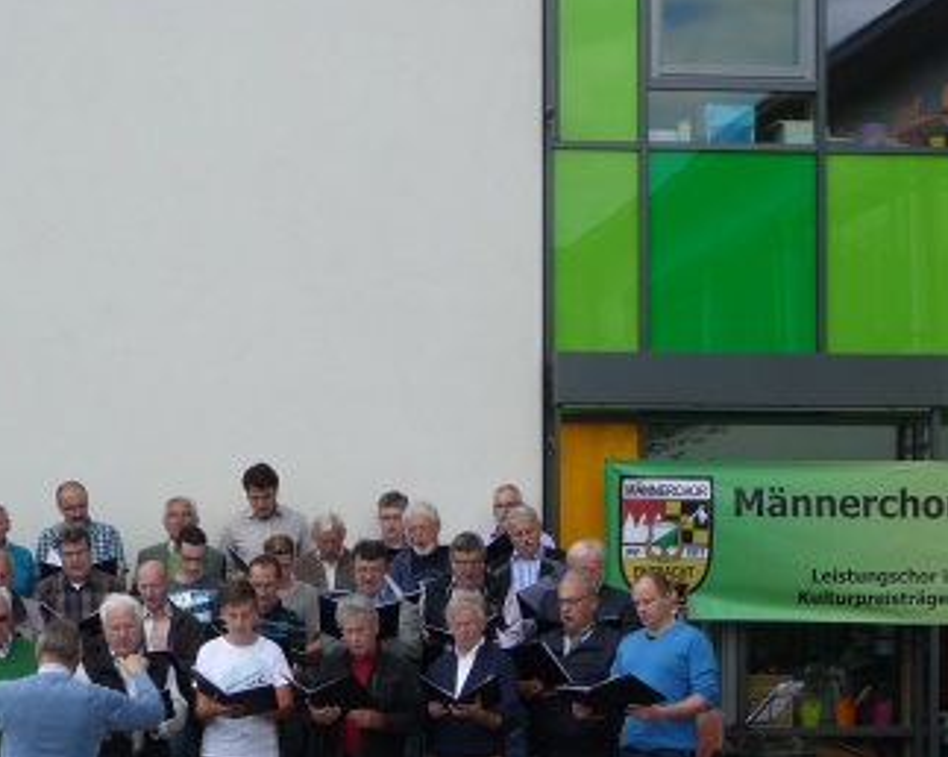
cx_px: 147
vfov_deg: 19.4
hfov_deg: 24.0
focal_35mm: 78
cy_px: 646
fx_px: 2187
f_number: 4
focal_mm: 7.1
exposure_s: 1/250
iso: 100
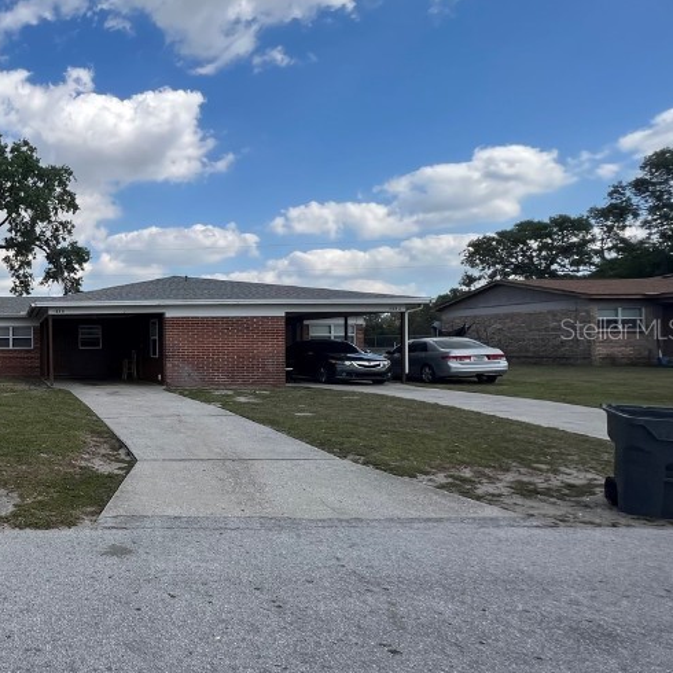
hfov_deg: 51.0
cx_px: -14
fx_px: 528
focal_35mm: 24
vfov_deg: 65.0
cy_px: 328
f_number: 1.8
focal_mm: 1.57
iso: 32
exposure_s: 1/1468
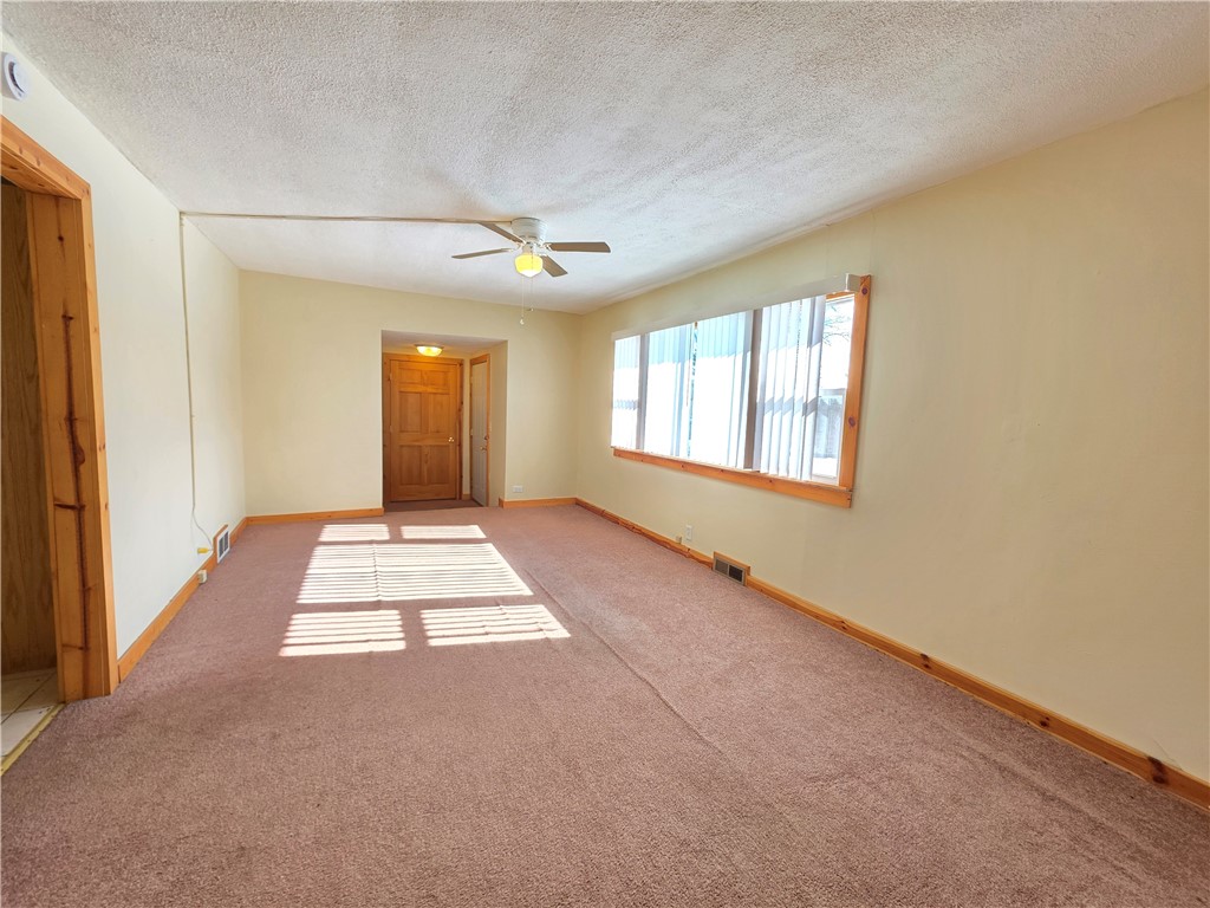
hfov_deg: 106.2
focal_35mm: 13
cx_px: 605
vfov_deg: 89.9
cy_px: 454
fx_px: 454
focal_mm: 2.2
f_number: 1.9
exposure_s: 1/120
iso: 40
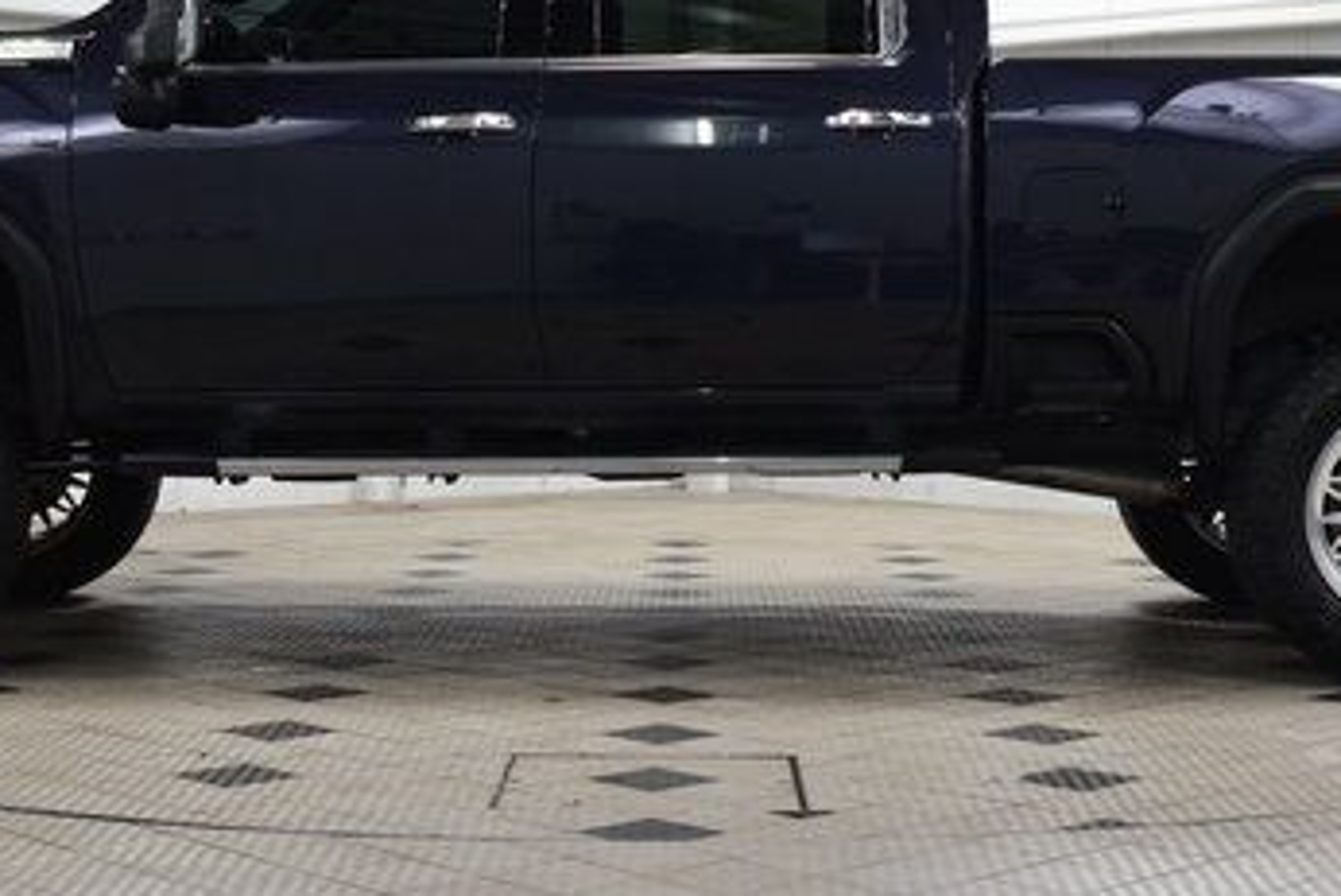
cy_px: 301
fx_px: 2792
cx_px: 698
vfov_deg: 18.2
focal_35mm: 75
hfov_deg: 27.0
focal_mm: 27
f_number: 5.6
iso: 1600
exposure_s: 1/60
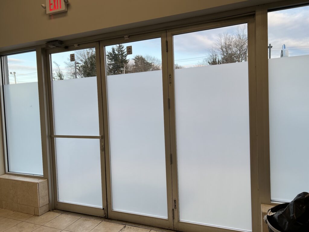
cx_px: 154
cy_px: 116
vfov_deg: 53.1
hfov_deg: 67.3
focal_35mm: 26
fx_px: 232
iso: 40
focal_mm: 5.7
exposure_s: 1/204
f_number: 1.5
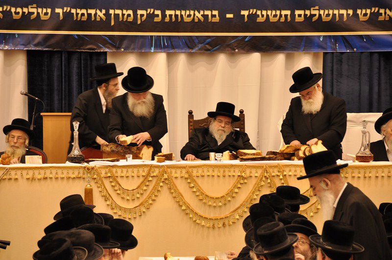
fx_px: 2202
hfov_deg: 10.2
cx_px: 196
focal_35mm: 202
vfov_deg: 6.8
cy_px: 130
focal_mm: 135
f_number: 5.6
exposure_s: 1/40
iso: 1000
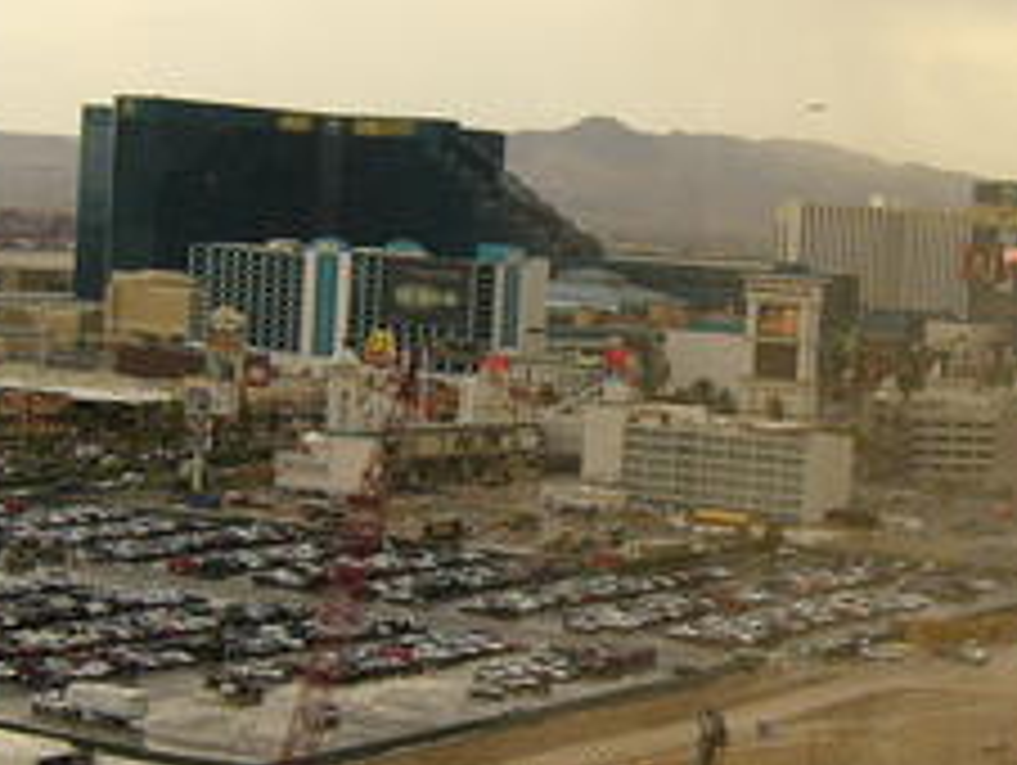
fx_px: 2912
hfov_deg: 19.8
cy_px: 351
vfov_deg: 15.0
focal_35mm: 99
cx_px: 652
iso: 100
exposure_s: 1/100
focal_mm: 5.8
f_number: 2.8
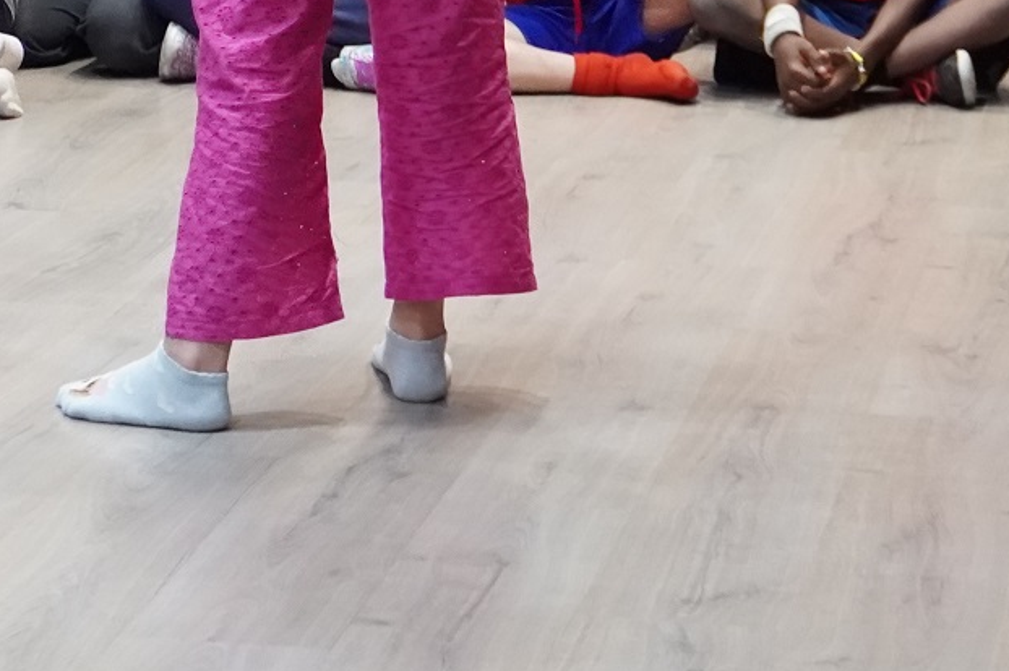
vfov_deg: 8.9
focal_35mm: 150
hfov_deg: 13.7
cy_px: -354
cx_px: 346
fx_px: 4191
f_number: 5
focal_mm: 31
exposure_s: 1/250
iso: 8000
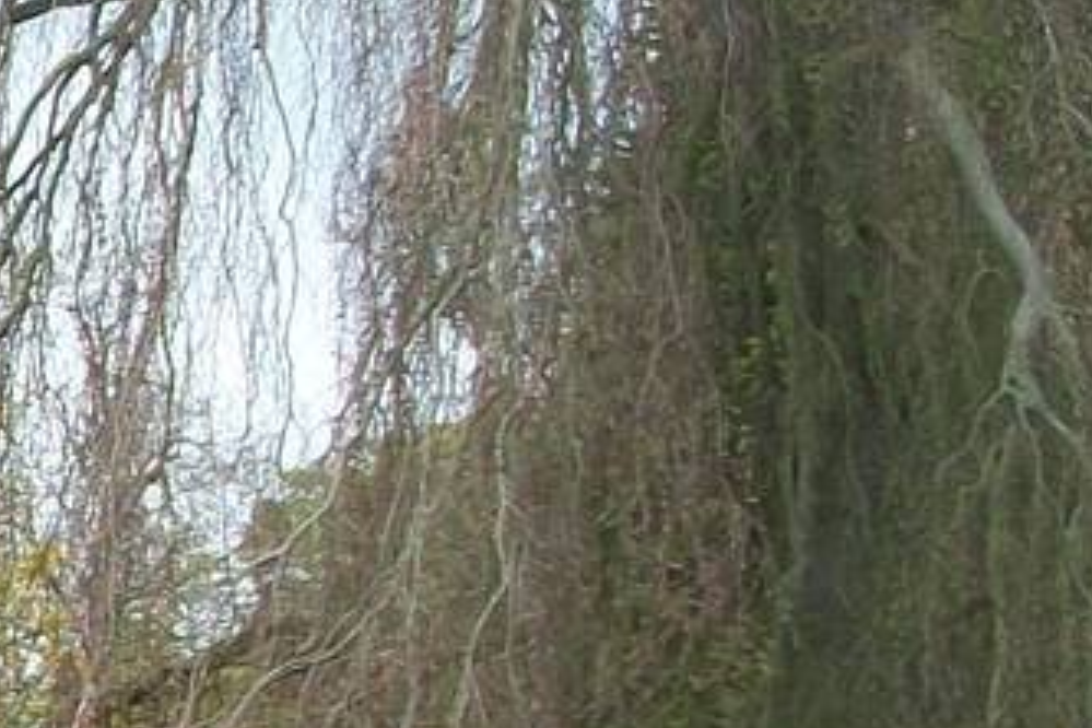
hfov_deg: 10.9
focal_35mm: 160
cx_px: -1515
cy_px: 639
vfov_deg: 8.6
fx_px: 4853
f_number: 2.9
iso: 114
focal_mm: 5.7
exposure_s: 1/500
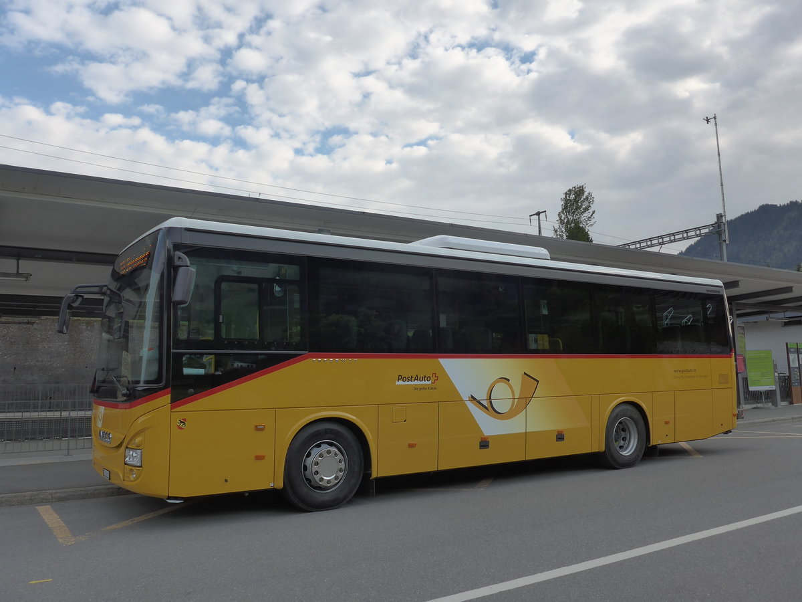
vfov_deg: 48.2
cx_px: 401
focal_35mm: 29
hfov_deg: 61.7
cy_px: 301
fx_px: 672
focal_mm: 6
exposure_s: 1/640
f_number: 3.5
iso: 160
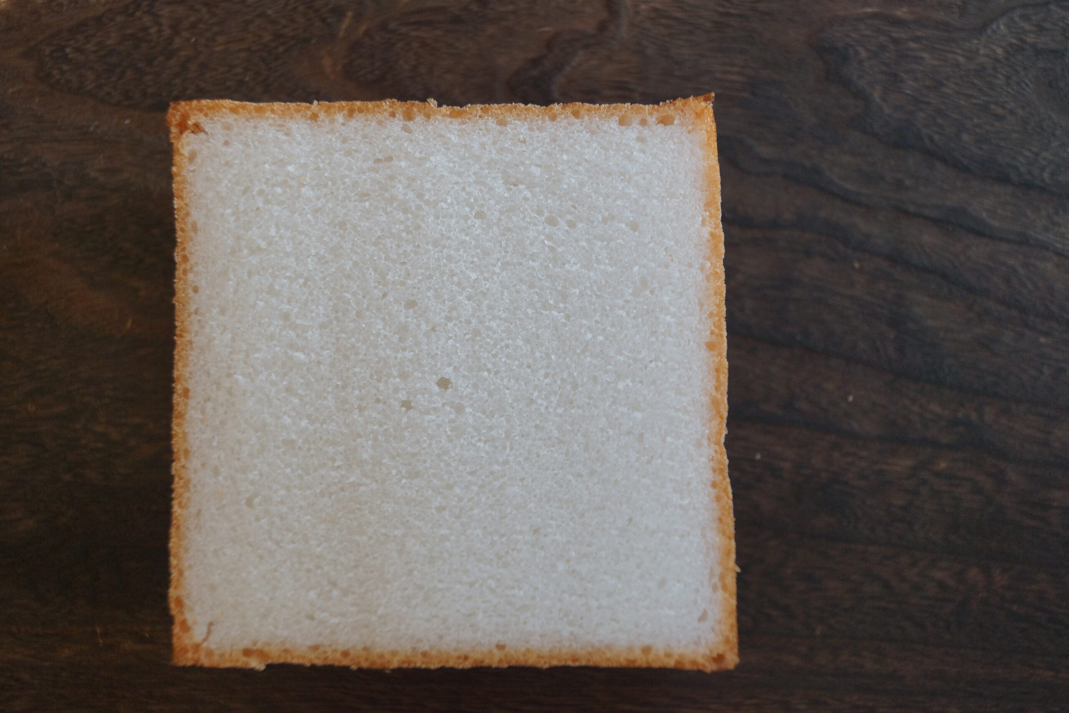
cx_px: 534
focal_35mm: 39
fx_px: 1158
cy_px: 356
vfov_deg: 34.2
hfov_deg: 49.6
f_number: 4
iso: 800
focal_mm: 26
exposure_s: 1/160
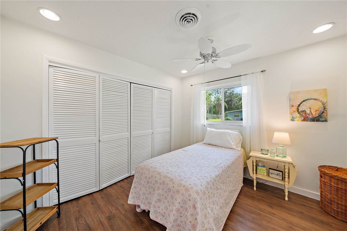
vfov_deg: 89.9
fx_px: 116
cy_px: 116
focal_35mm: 12
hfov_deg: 112.6
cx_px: 174
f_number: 8
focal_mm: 12
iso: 200
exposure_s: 1/8
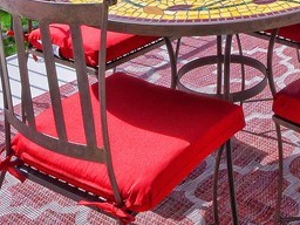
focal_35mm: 64
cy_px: -175
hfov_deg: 28.6
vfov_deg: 18.3
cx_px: 292
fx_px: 555
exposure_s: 1/160
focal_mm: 8
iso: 320
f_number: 14
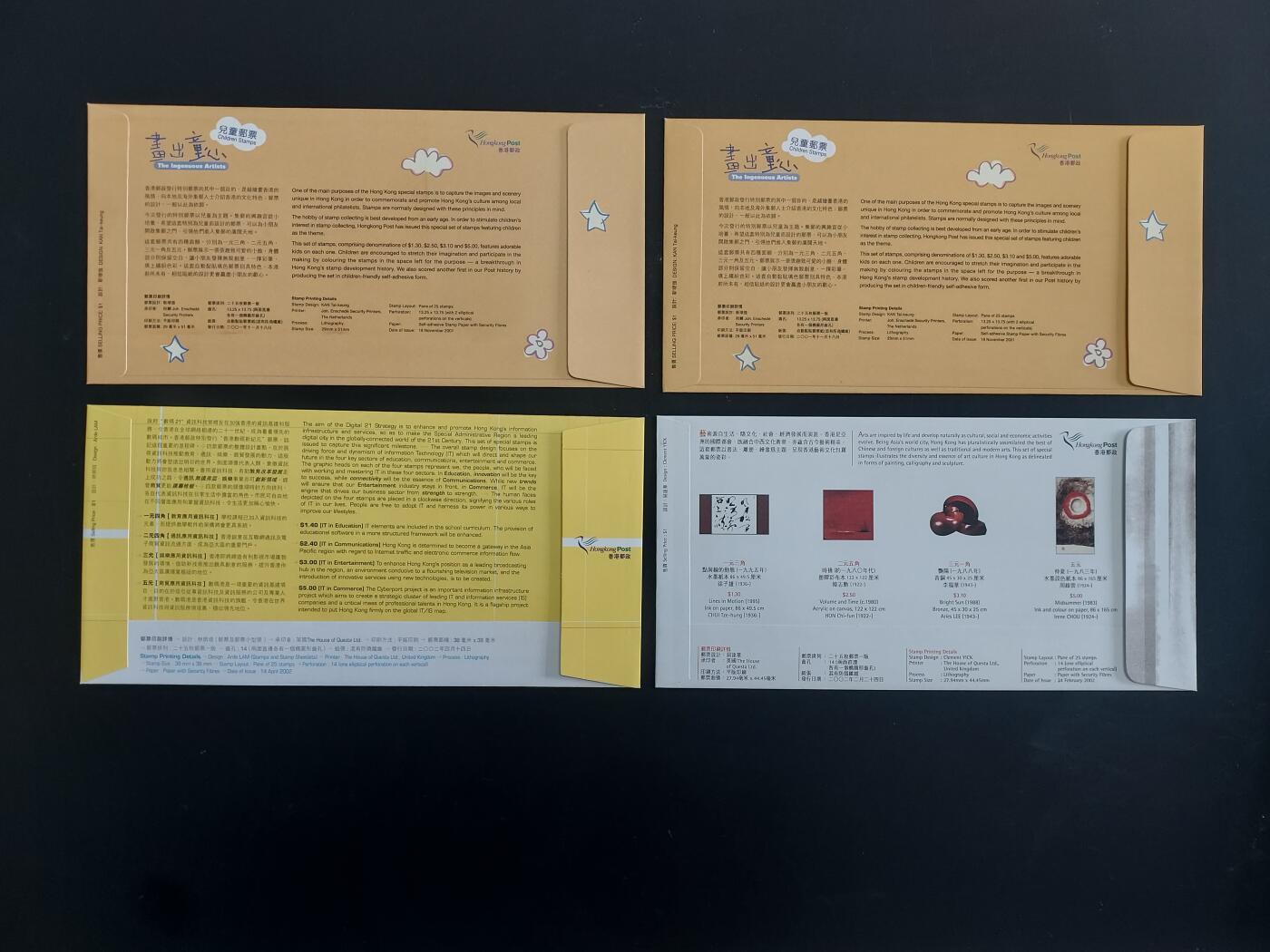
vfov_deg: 56.8
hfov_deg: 71.6
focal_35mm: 24
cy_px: 476
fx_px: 881
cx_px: 635
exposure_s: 1/60
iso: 64
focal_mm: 4.6
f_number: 1.8
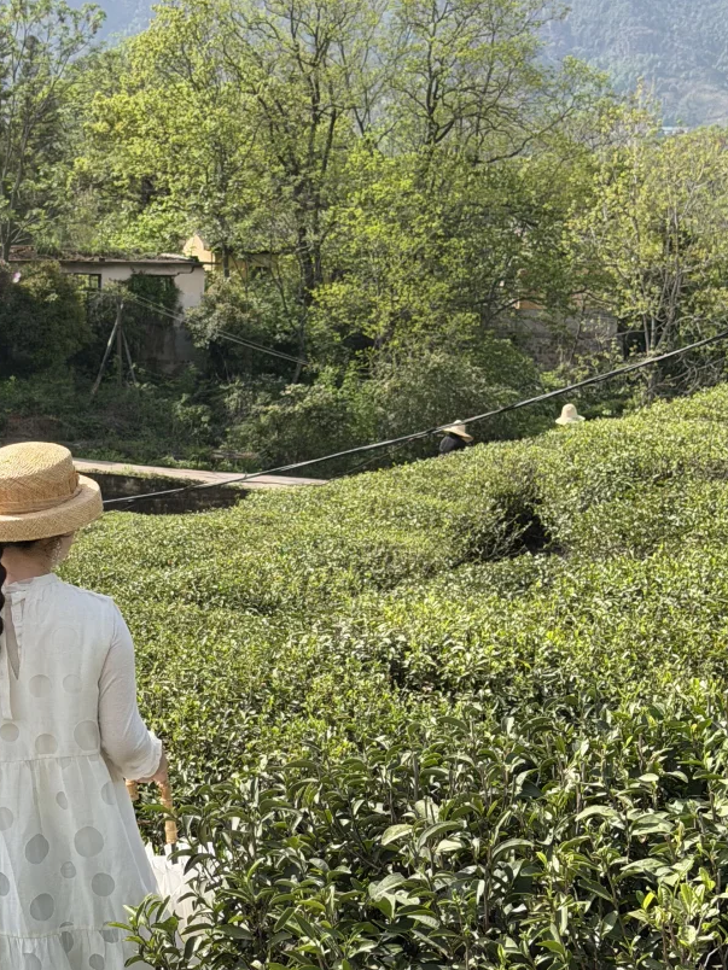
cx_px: 151
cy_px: 567
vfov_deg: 22.7
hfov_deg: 17.0
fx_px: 2412
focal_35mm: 86
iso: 100
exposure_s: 1/3096
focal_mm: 6.76
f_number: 1.78
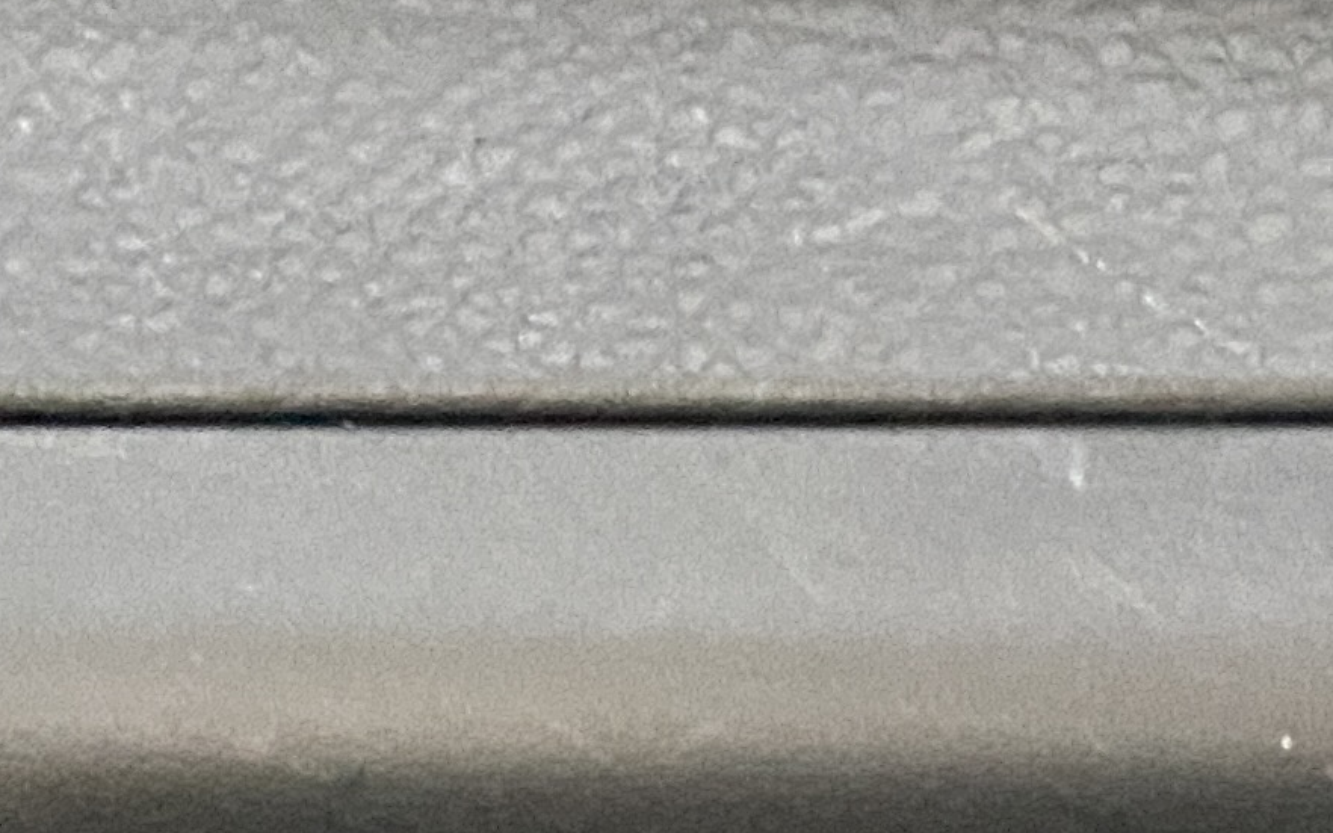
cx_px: 2742
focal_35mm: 126
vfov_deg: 9.6
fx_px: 4577
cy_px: 1767
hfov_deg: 13.8
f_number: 1.8
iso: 640
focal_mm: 4.25
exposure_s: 1/25
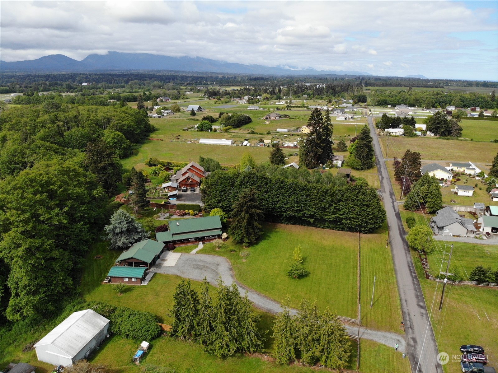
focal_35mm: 24
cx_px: 249
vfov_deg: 56.8
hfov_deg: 71.6
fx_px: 345
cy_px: 186
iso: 100
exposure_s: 1/838
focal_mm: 4.5
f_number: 2.8
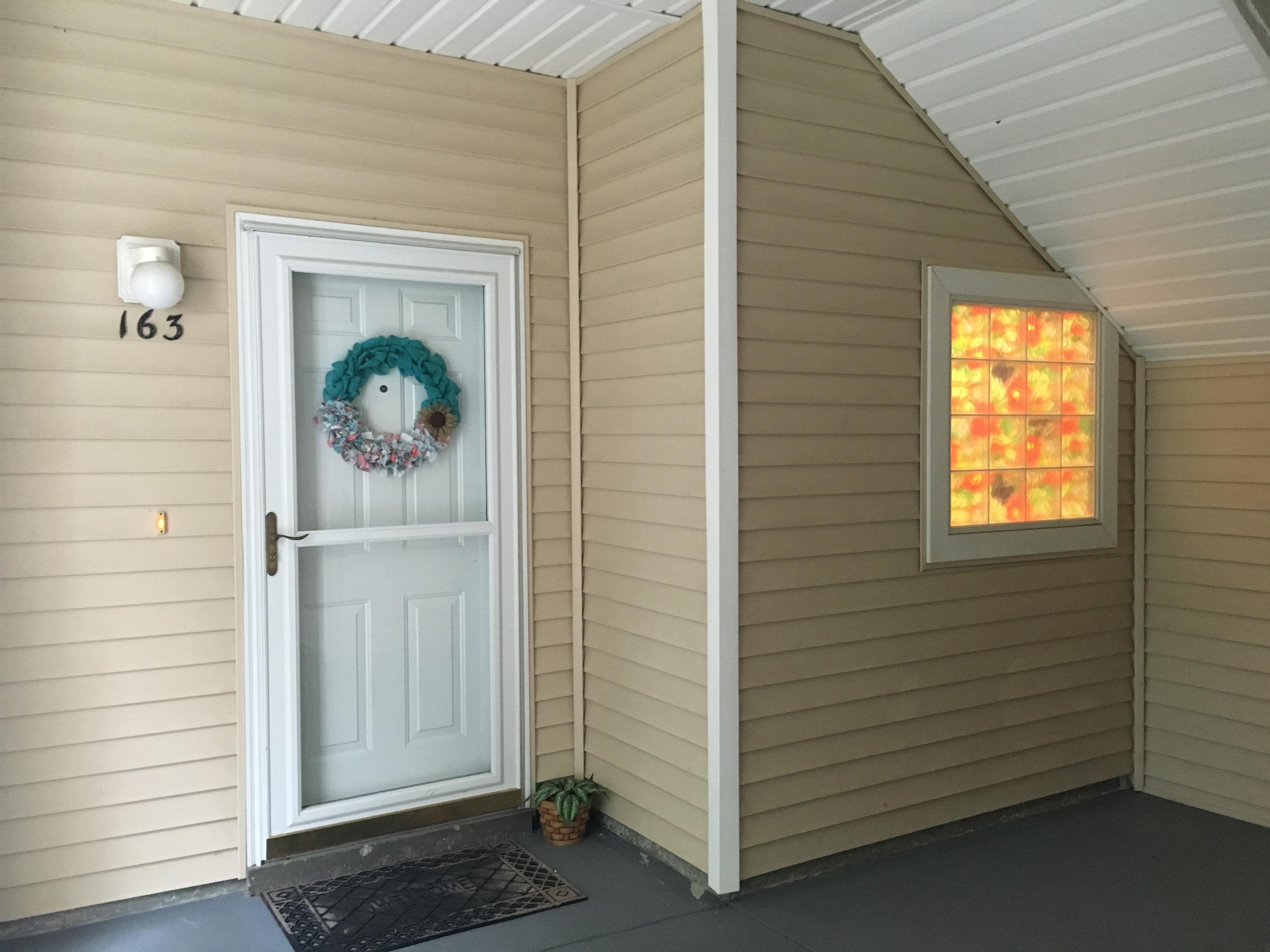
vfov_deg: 48.2
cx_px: 635
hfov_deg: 61.7
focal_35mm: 29
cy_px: 476
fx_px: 1064
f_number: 2.2
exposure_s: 1/15
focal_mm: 4.15
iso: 200
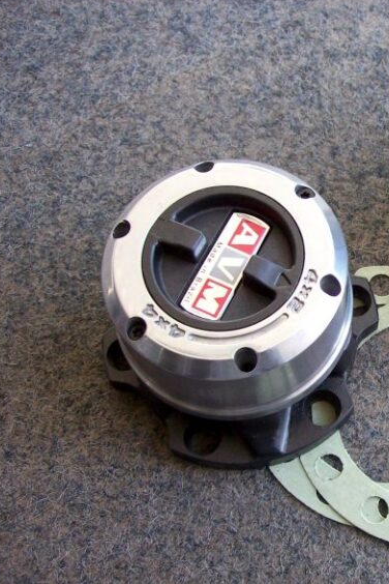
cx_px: 381
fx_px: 827
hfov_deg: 25.3
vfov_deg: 38.9
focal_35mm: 51
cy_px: 295
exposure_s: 1/56.3
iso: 80
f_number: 2.7
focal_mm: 6
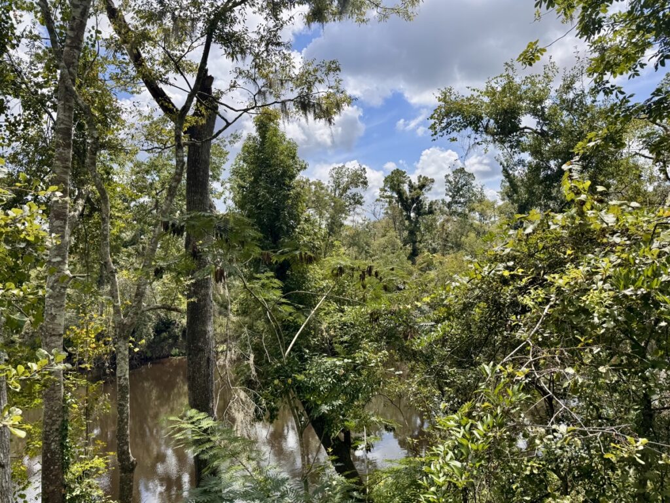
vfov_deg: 56.8
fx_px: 465
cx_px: 335
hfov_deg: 71.6
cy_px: 252
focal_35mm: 24
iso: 80
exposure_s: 1/3802
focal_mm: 6.76
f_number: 1.78
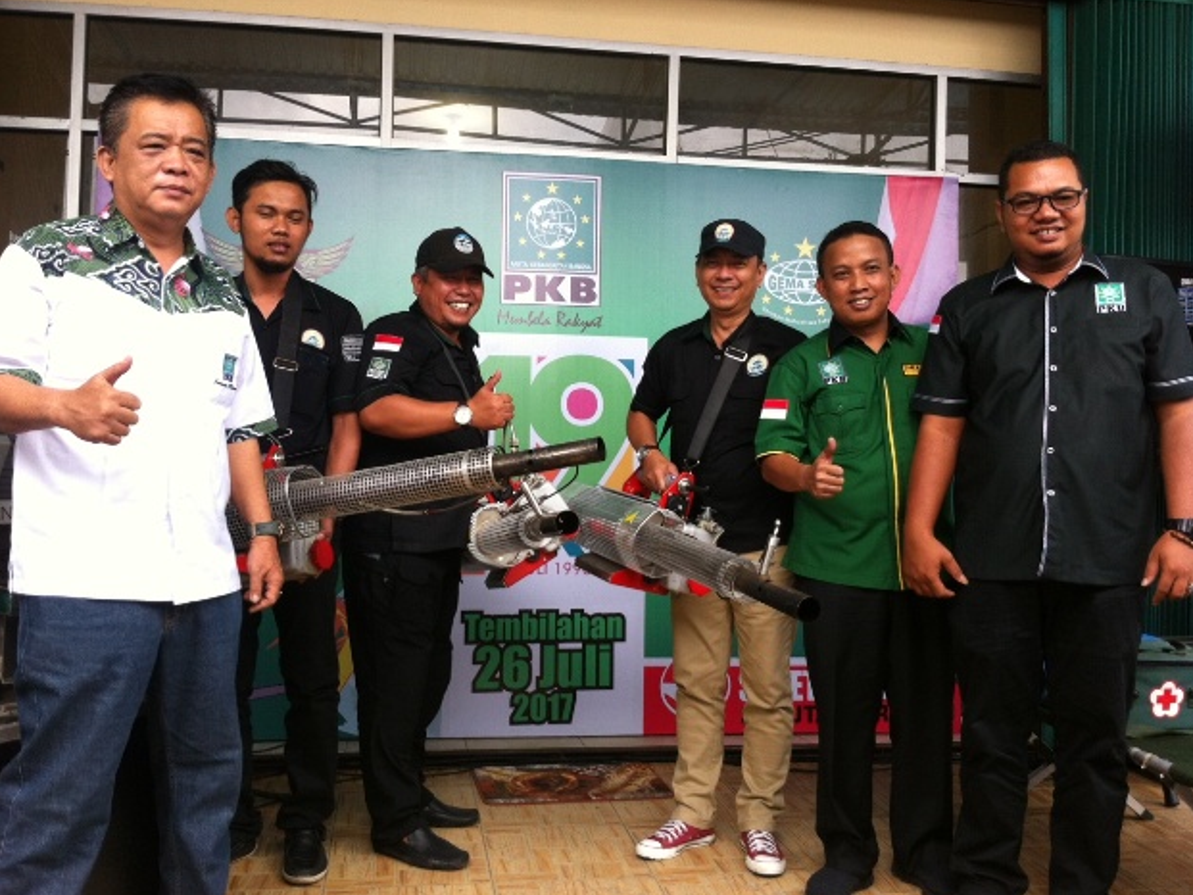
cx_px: 582
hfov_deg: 51.3
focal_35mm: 36
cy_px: 451
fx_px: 1241
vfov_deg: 39.7
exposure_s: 1/60
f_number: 2.8
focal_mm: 3.85
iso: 100
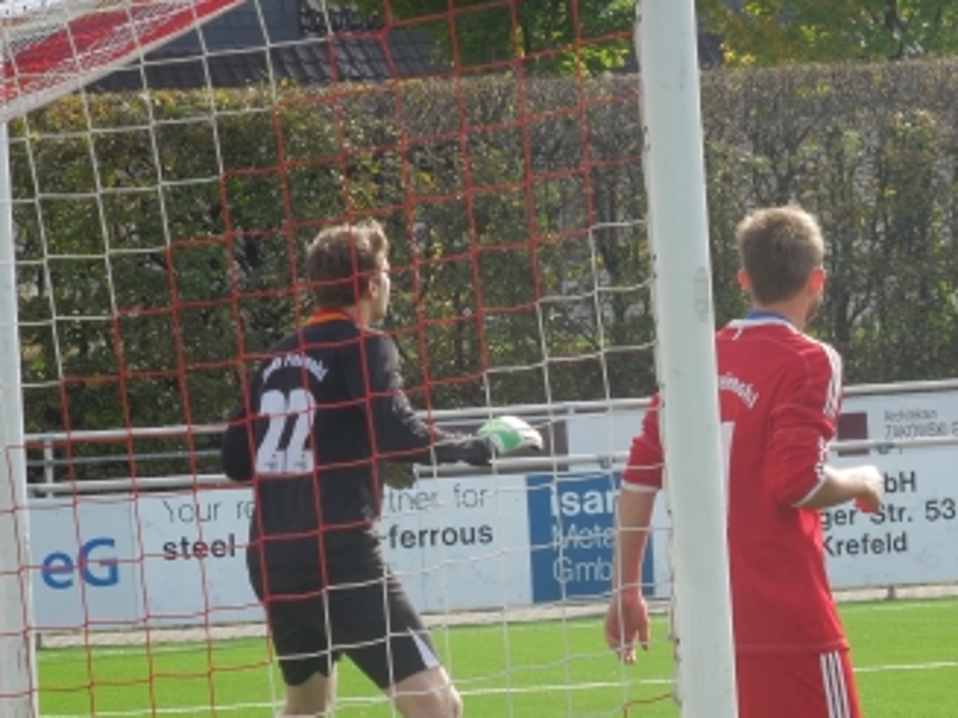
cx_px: 729
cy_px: 569
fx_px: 8631
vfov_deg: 4.8
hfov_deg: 6.3
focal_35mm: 312
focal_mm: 30.6
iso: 100
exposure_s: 1/250
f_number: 5
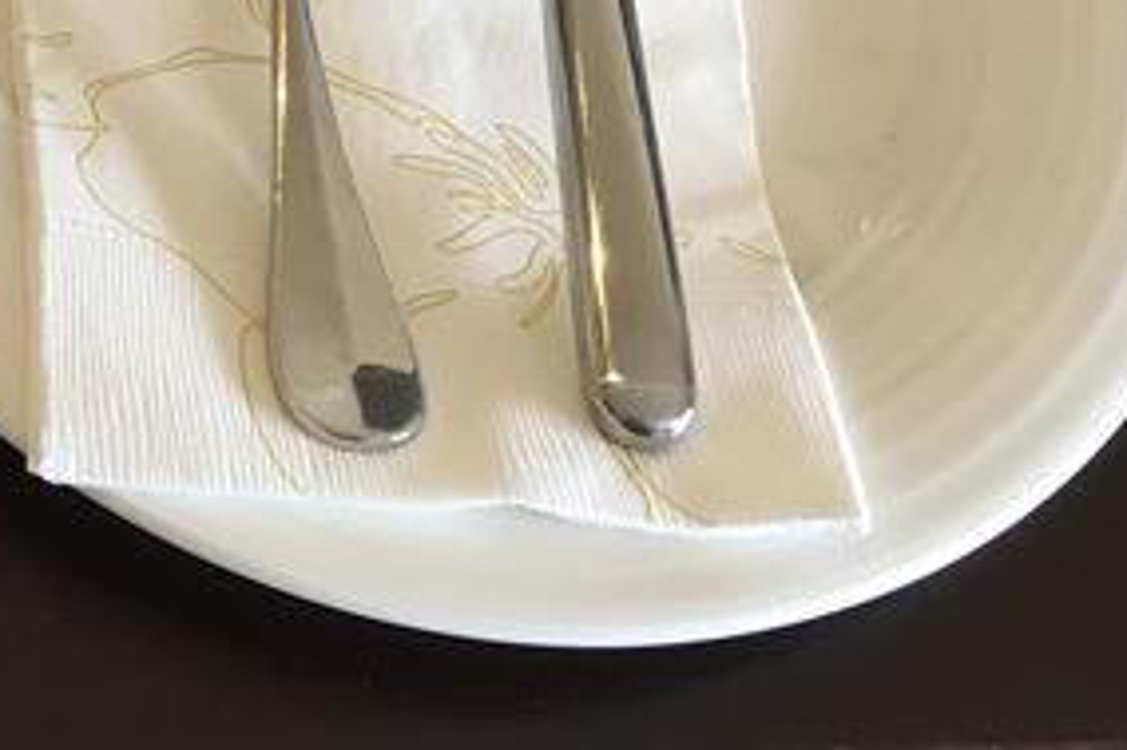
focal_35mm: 85
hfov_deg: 21.7
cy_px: -218
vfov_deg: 15.3
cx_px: -310
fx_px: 2659
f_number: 2.2
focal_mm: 4.15
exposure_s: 1/30
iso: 32
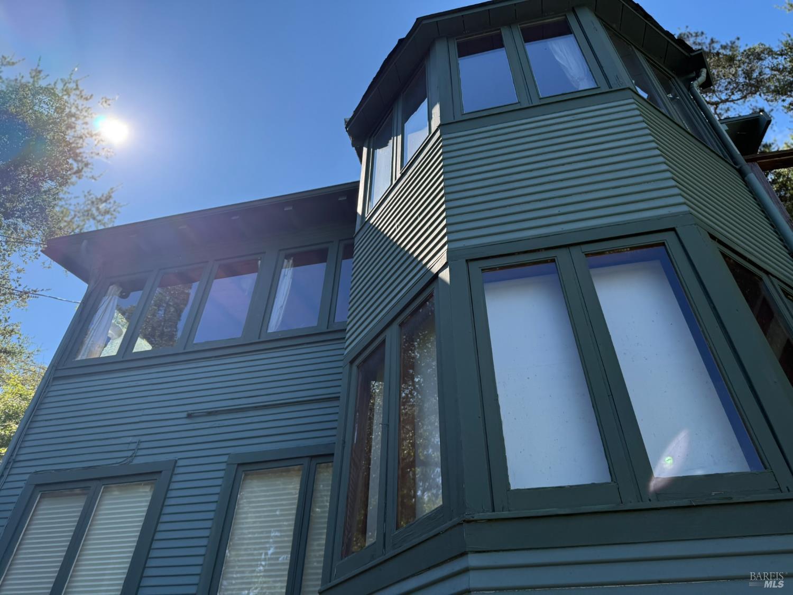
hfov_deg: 71.6
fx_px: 550
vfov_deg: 56.8
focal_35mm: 24
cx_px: 396
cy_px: 298
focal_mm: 6.76
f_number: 1.78
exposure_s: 1/3279
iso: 100
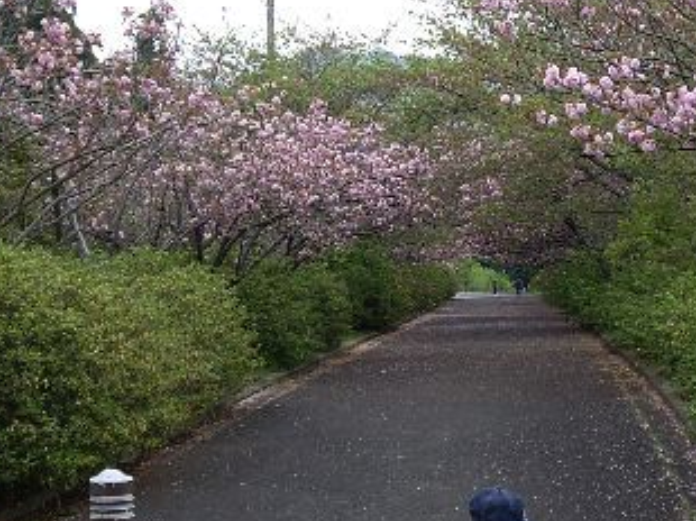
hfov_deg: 18.7
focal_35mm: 105
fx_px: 2110
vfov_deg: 14.0
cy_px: 140
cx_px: 424
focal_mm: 13.7
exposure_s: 1/100
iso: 200
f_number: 3.8
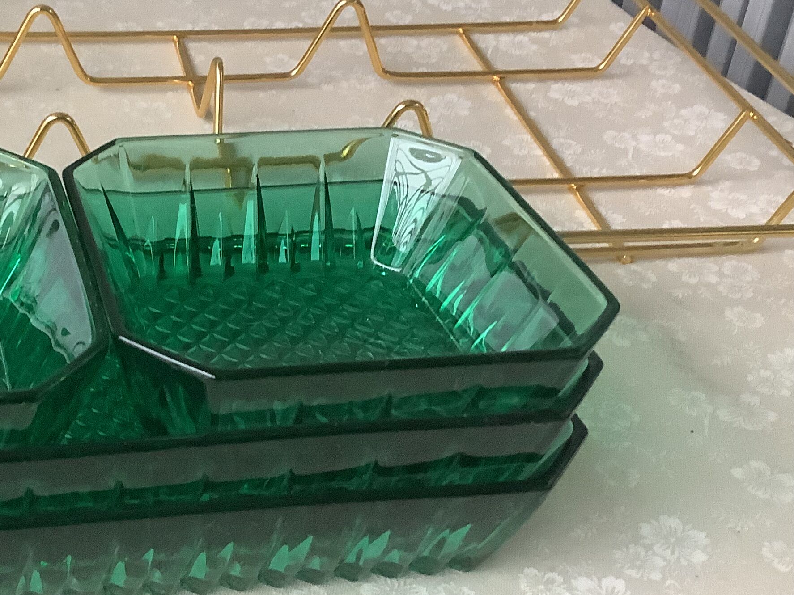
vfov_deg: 25.6
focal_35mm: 57
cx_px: 65
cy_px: 340
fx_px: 1307
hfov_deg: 32.0
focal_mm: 3.3
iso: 320
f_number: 2.4
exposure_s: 1/60
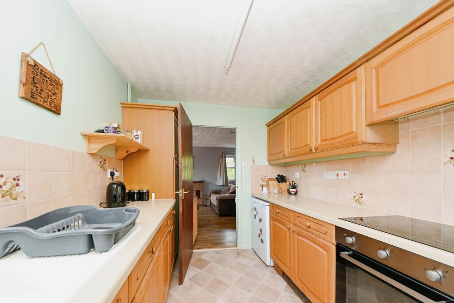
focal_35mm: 12
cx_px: 227
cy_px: 152
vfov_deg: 90.0
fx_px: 151
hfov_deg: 112.6
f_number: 8
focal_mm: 12
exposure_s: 1/60
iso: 1250
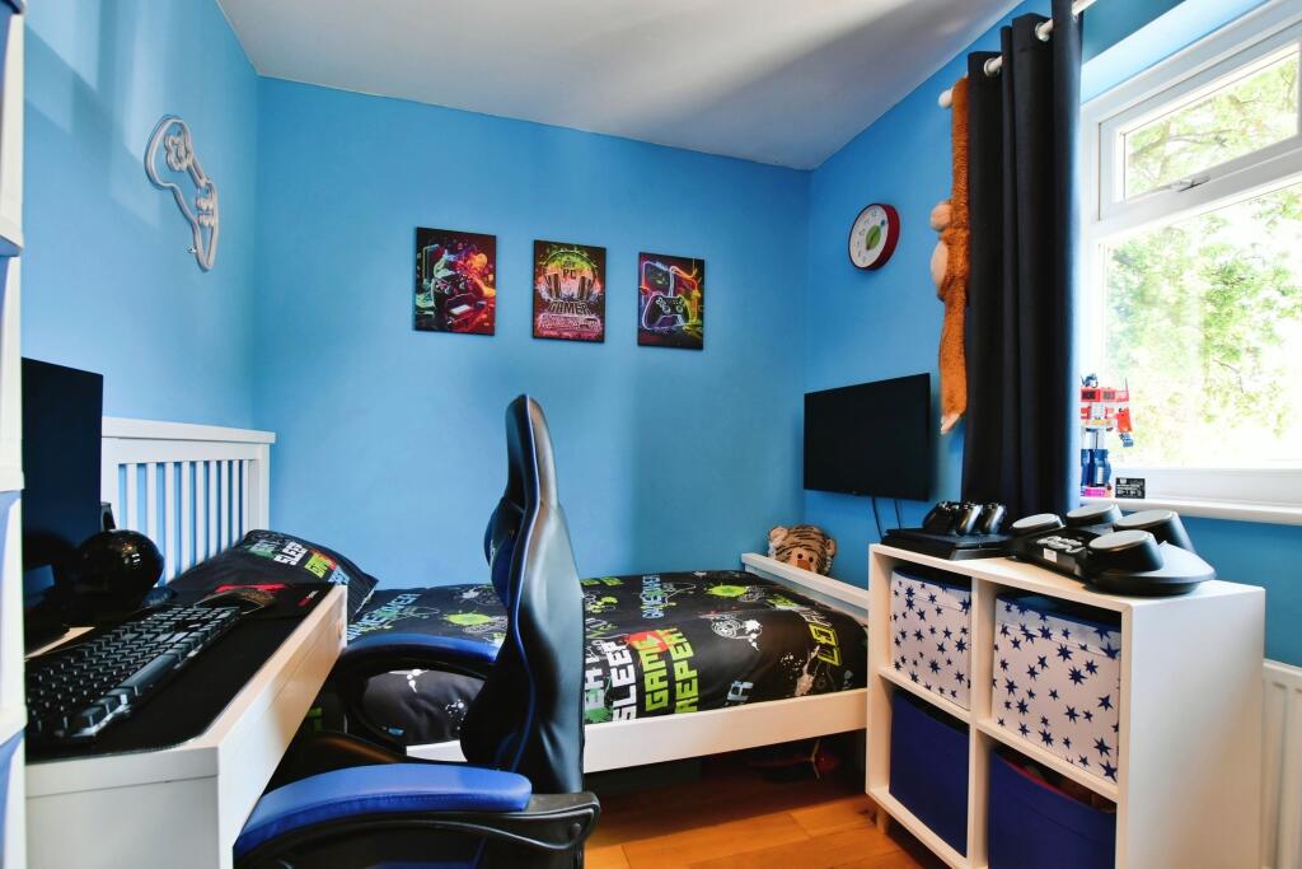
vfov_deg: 77.3
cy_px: 434
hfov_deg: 100.4
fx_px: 543
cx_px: 651
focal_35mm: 15
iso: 1600
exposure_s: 1/20
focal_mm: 10
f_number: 8
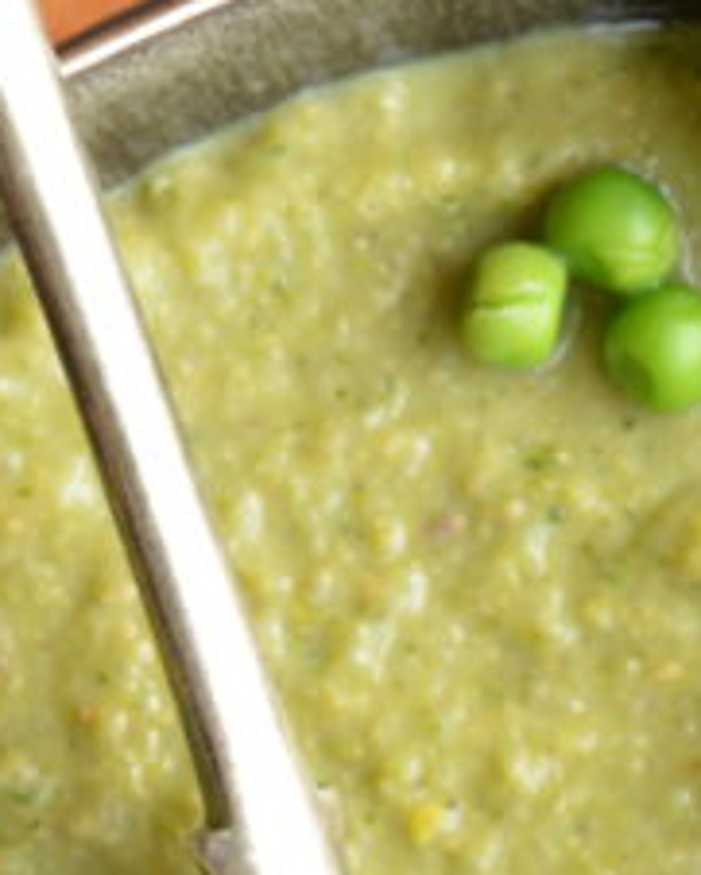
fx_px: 17367
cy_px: 1041
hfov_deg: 2.3
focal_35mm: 670
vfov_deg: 2.9
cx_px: 959
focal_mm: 105
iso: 200
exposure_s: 1/15
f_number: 8
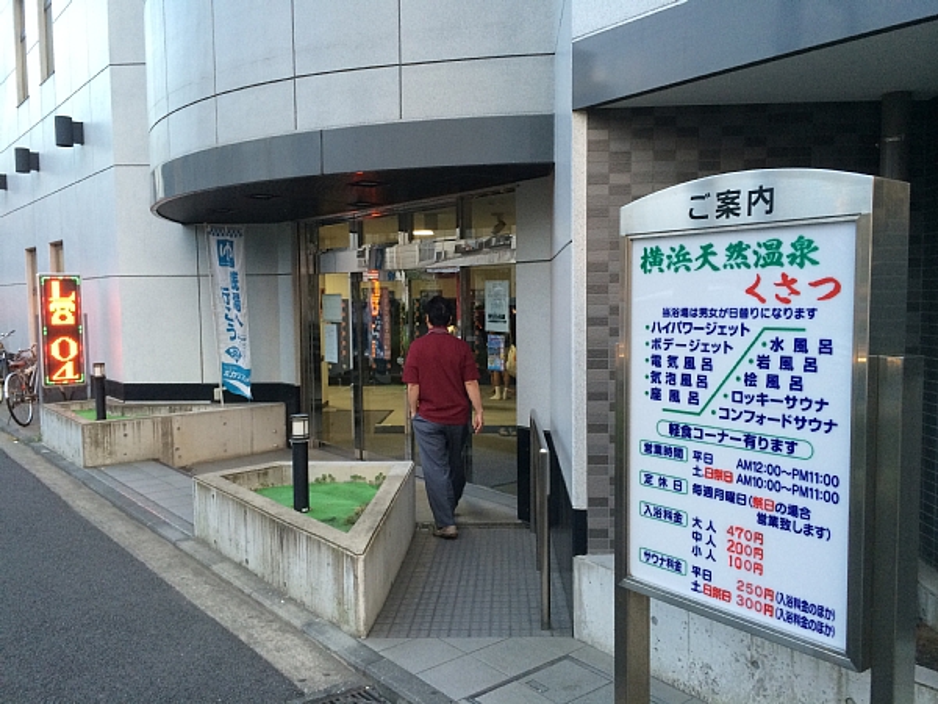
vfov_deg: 46.8
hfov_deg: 60.0
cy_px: 352
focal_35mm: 30
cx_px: 469
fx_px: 813
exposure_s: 1/30
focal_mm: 4.12
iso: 64
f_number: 2.2
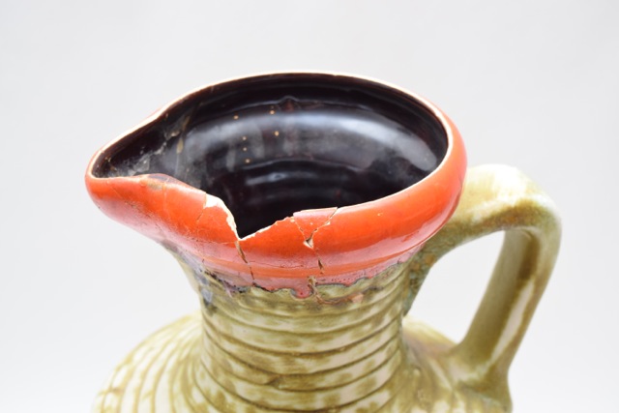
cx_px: 310
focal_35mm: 57
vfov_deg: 23.8
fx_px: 980
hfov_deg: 35.0
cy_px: 206
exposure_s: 1/125
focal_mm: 38
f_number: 5.6
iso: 800
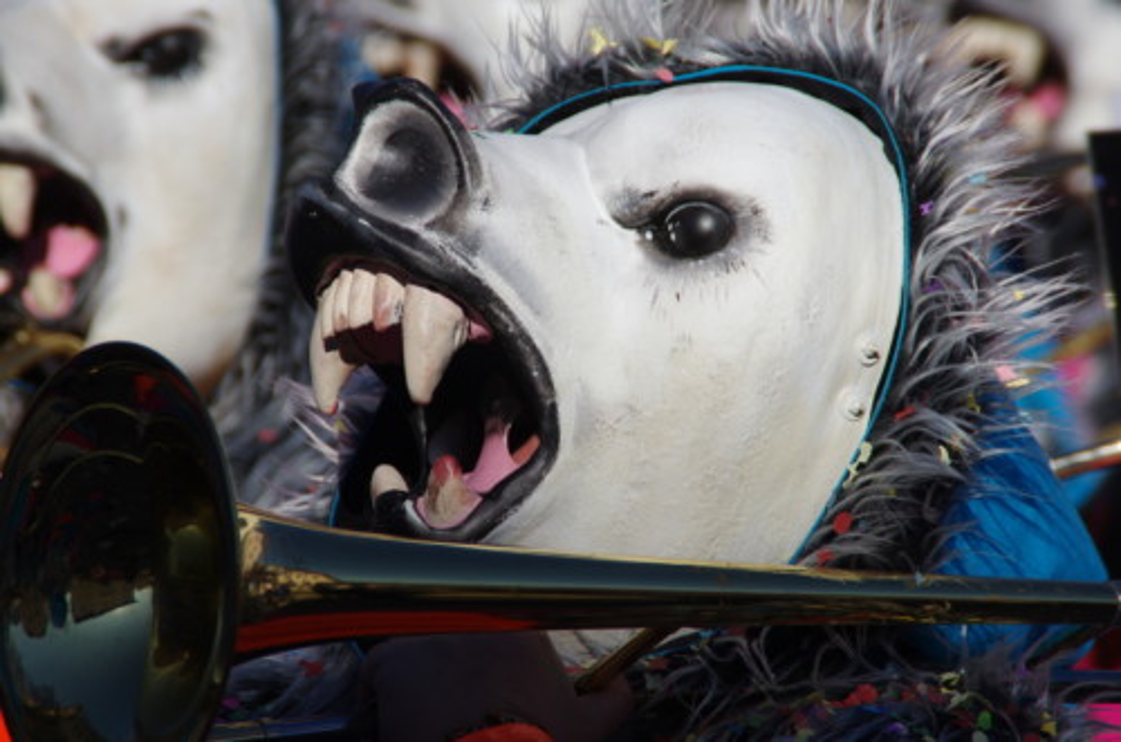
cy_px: 371
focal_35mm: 300
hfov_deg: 6.9
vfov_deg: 4.6
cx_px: 560
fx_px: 9321
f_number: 7.1
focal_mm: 200
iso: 100
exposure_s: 1/500
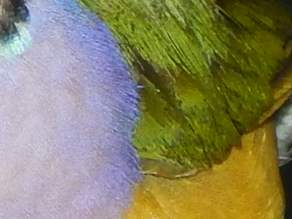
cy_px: 147
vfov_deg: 2.3
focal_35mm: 636
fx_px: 5365
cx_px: -7
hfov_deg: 3.1
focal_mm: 23.4
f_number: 4.8
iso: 200
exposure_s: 1/30
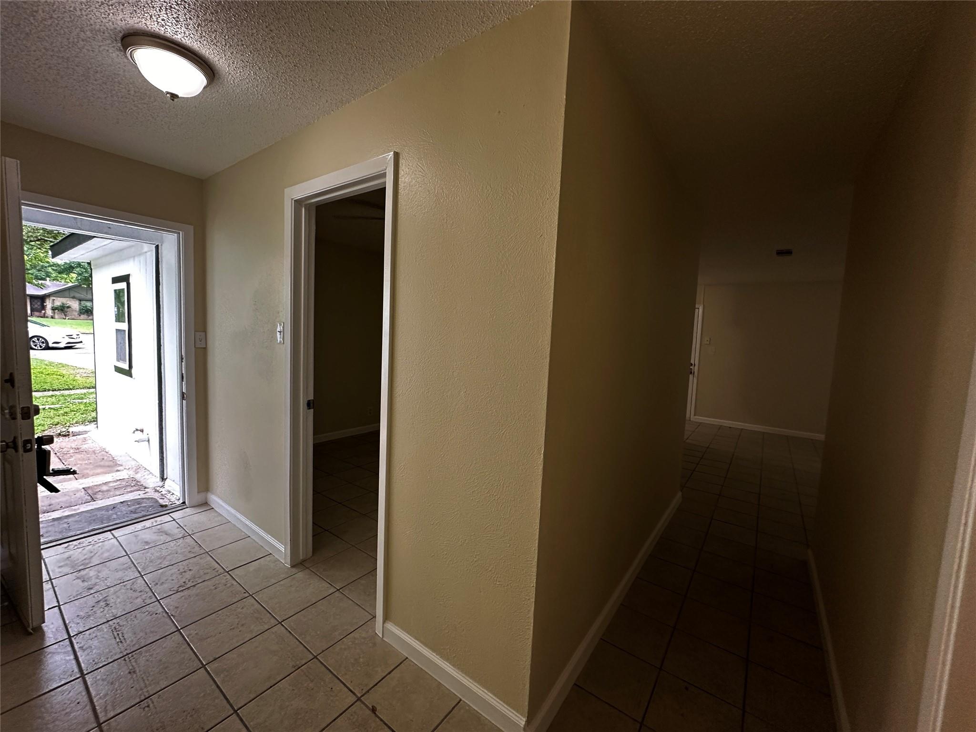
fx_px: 395
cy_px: 366
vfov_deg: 85.7
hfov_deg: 102.1
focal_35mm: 14
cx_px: 488
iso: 200
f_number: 2.2
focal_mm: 2.22
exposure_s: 1/60
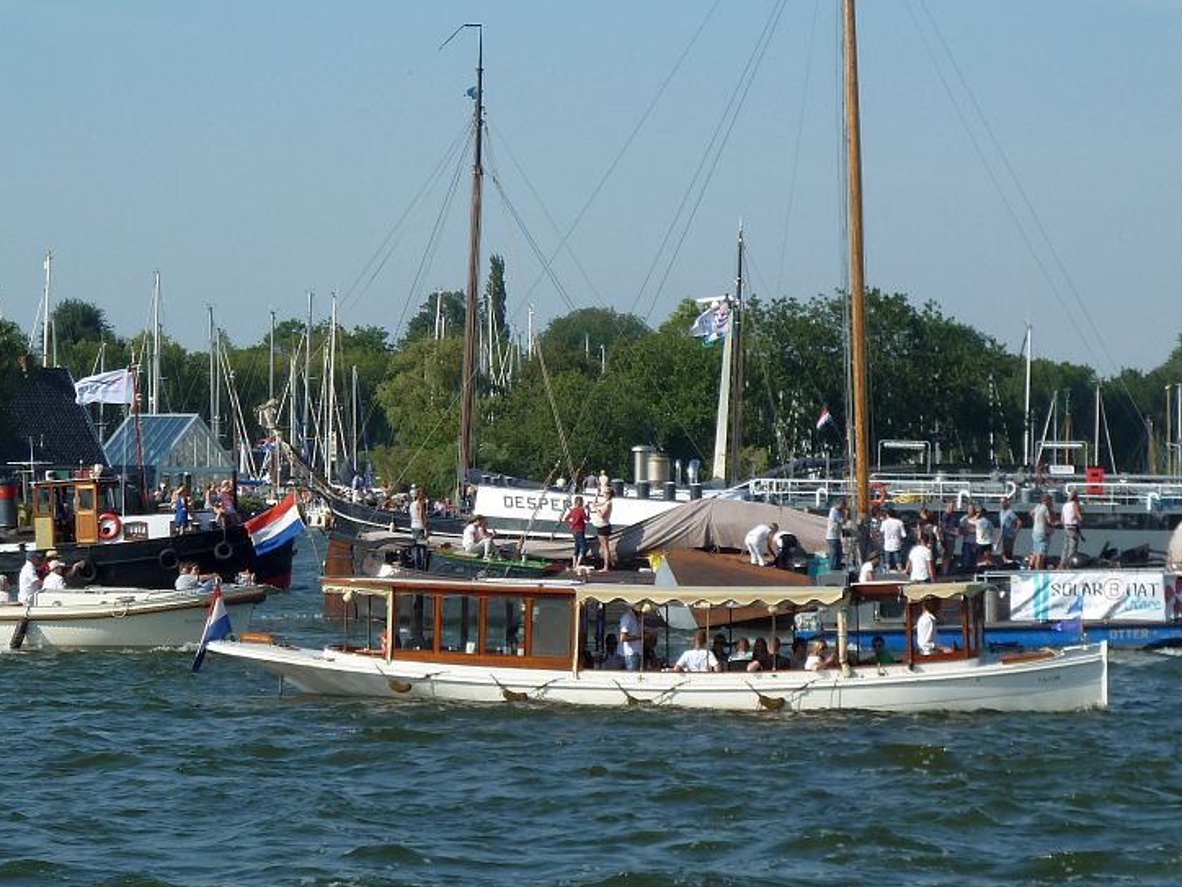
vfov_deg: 10.1
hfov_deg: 13.4
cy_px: 323
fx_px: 5019
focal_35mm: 147
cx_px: 606
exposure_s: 1/500
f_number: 4.3
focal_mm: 17
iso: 80
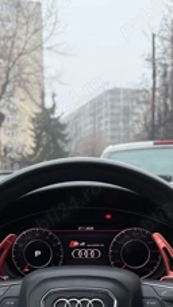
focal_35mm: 46
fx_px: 374
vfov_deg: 43.1
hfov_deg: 26.0
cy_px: 231
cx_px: 85
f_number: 1.78
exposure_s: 1/185
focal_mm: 6.76
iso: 160
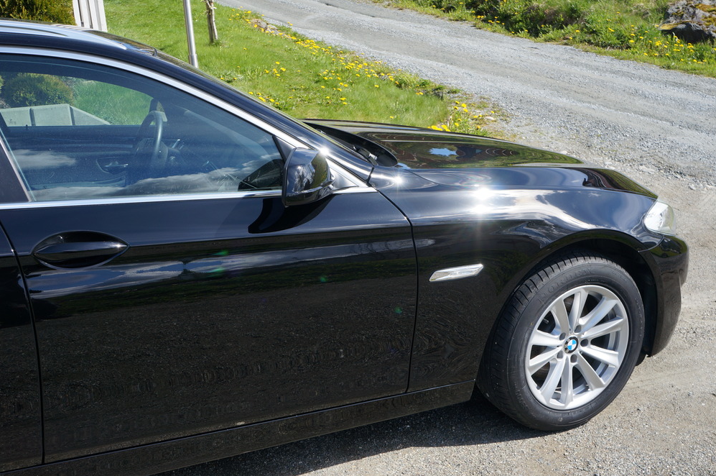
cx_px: 355
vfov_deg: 34.5
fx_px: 765
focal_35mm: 39
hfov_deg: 50.2
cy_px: 232
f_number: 9
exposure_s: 1/160
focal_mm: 25
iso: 100
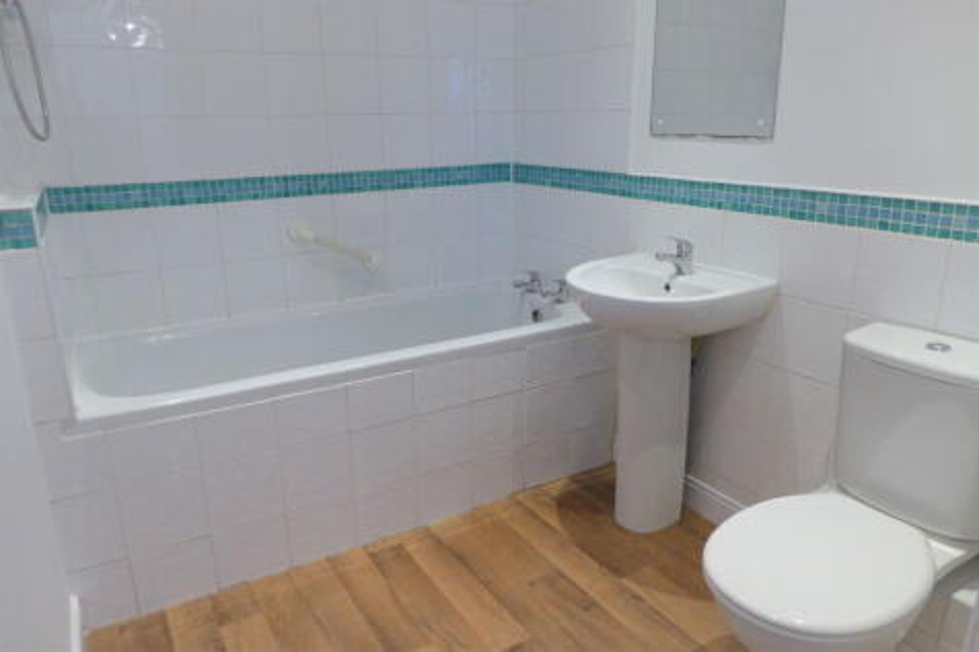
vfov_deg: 53.1
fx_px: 652
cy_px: 326
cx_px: 490
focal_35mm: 24
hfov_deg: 73.8
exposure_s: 1/60
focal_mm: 4.7
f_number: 1.4
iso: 100
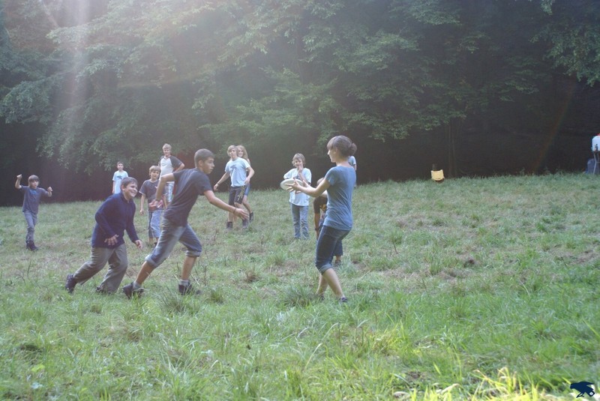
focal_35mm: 45
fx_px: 751
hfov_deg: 43.6
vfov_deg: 29.9
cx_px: 300
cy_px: 200
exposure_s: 1/125
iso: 400
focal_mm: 30
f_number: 5
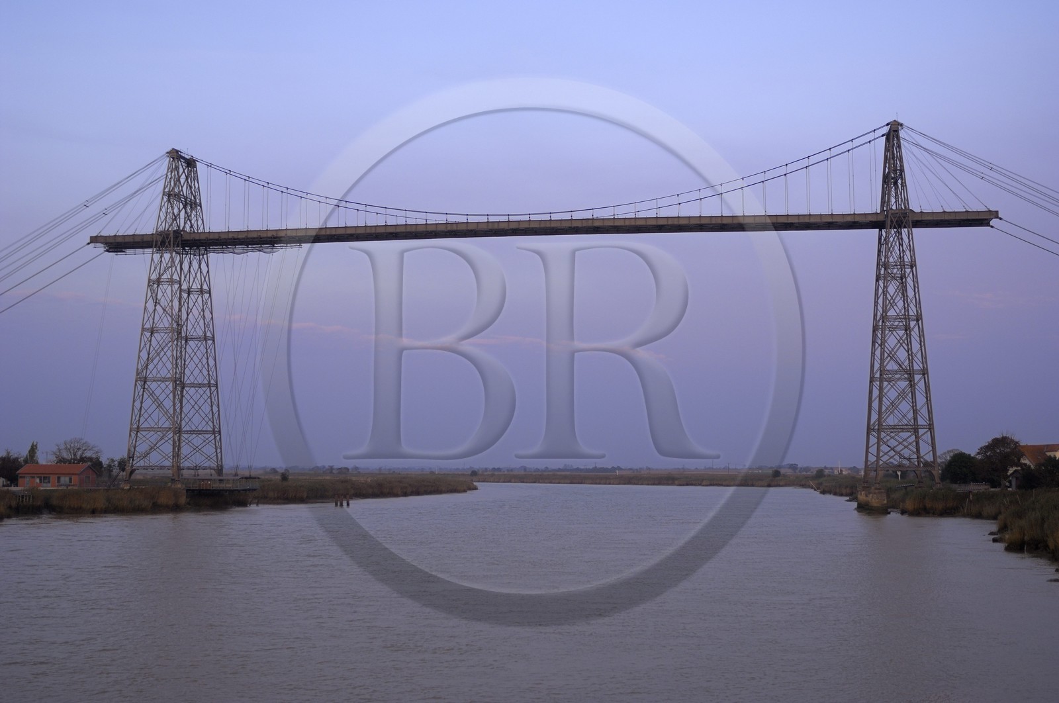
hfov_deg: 46.5
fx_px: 1234
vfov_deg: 31.8
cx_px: 530
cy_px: 352
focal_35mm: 42
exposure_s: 1/100
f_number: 2.8
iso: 100
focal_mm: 28
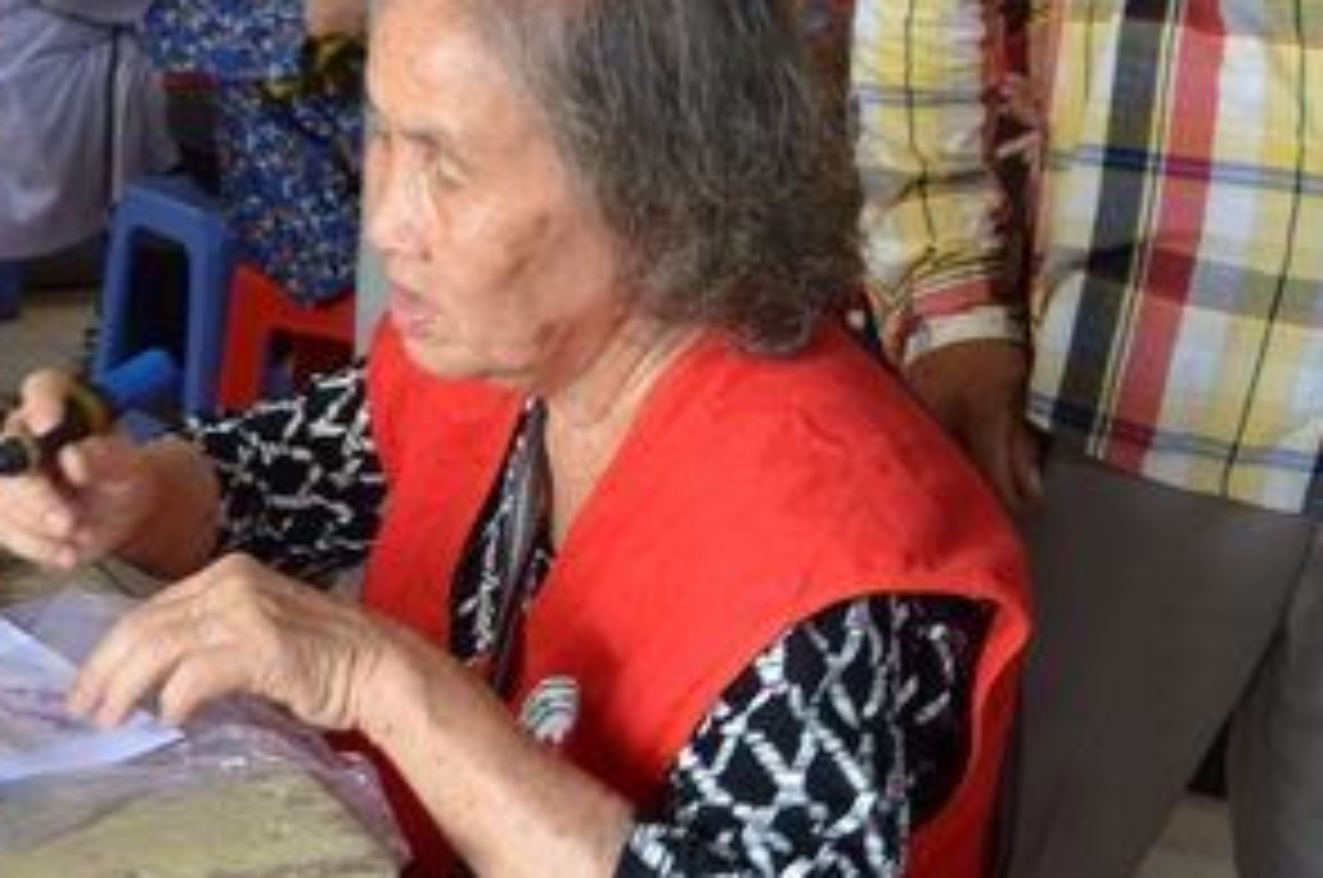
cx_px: 243
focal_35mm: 73
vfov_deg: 18.3
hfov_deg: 27.1
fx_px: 2678
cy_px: 97
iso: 640
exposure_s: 1/80
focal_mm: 22
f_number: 4.5
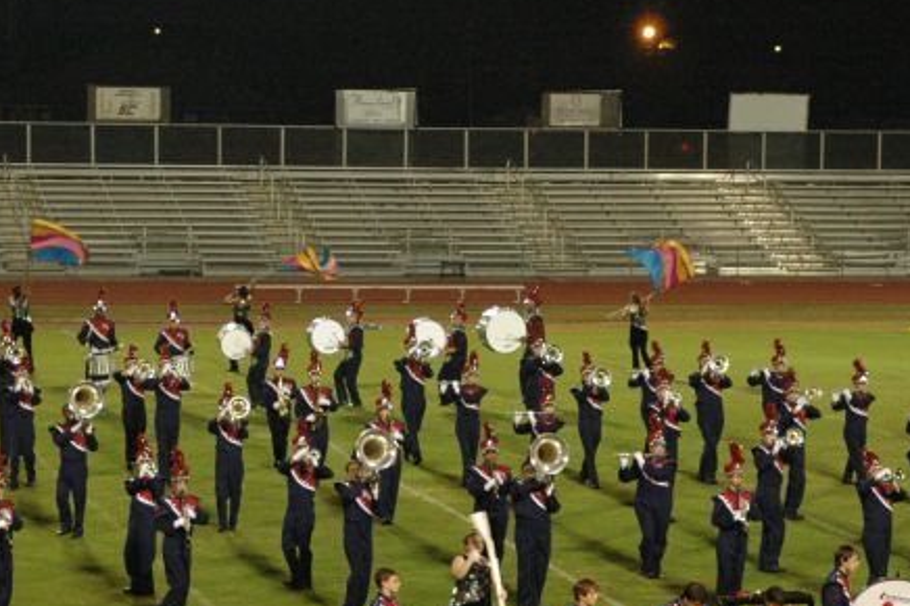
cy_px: 479
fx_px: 3915
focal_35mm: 155
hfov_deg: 13.3
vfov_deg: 8.8
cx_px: 482
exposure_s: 1/60
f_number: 2.8
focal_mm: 44
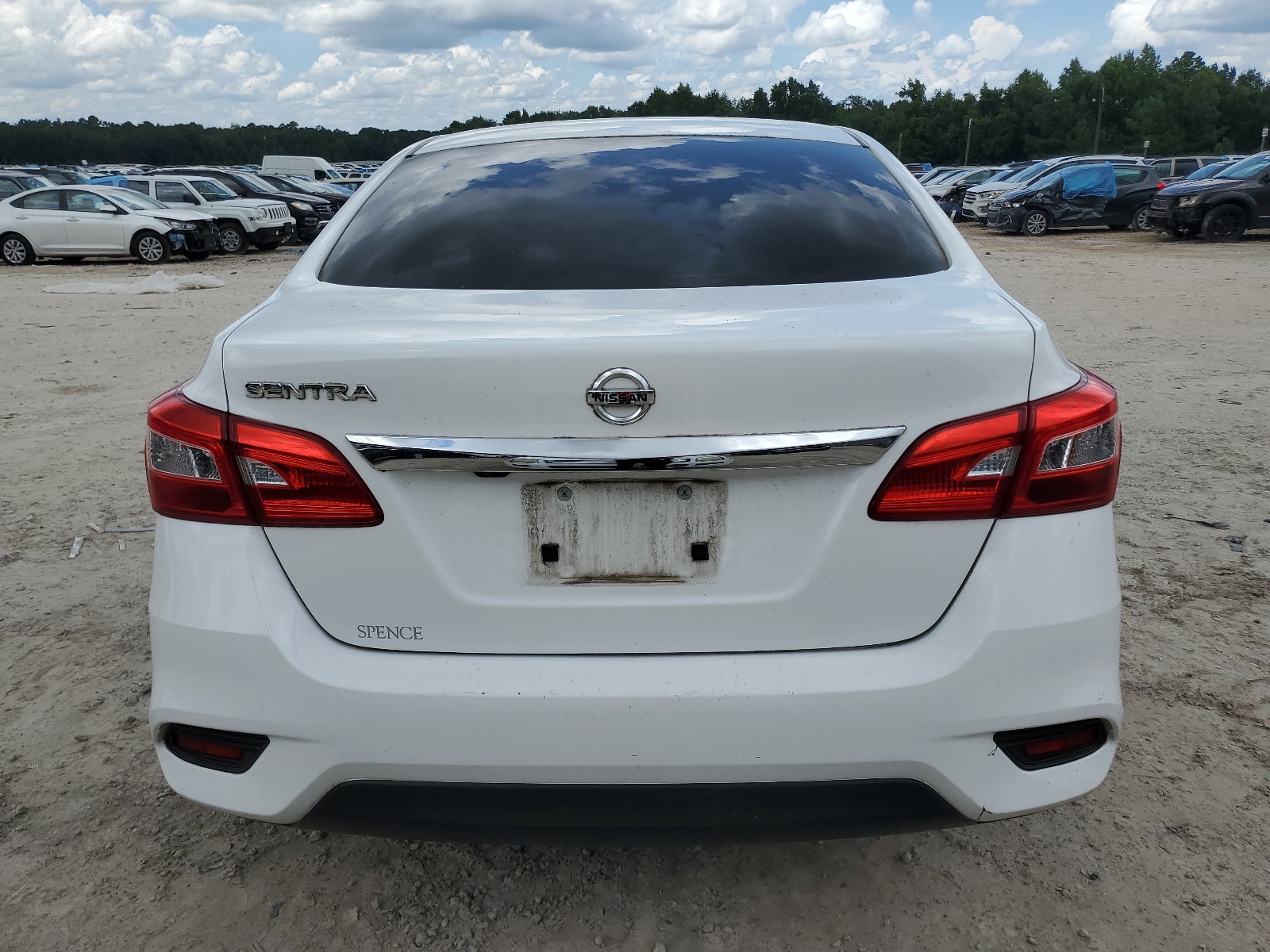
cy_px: 476
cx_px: 635
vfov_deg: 53.1
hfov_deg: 67.3
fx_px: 954
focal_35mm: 26
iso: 50
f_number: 1.5
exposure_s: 1/5000
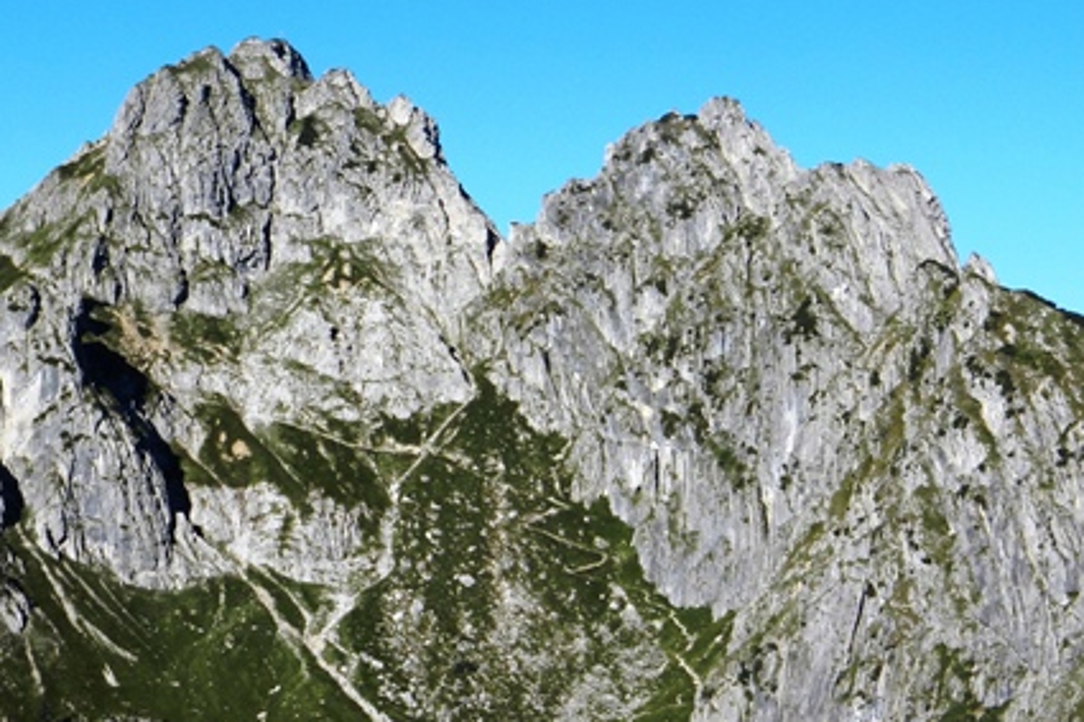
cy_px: 148
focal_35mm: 83
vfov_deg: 16.3
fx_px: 2498
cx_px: 388
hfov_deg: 24.4
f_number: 4.4
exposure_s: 1/1250
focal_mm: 9.4
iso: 160
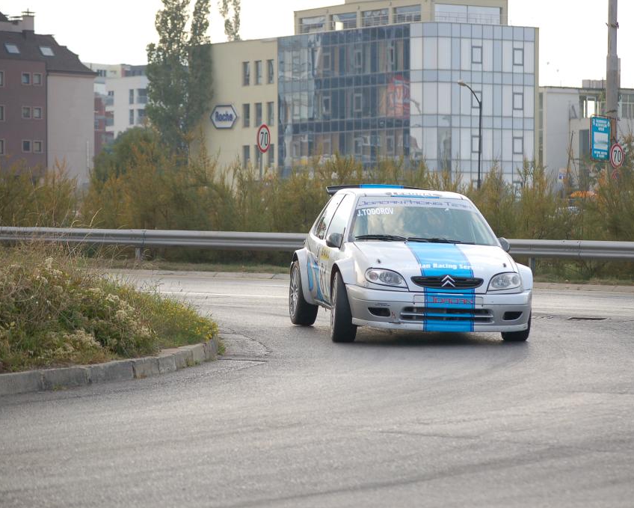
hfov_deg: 13.2
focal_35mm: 146
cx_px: 380
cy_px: 254
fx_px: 2740
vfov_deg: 10.6
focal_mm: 86
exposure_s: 1/800
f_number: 4.5
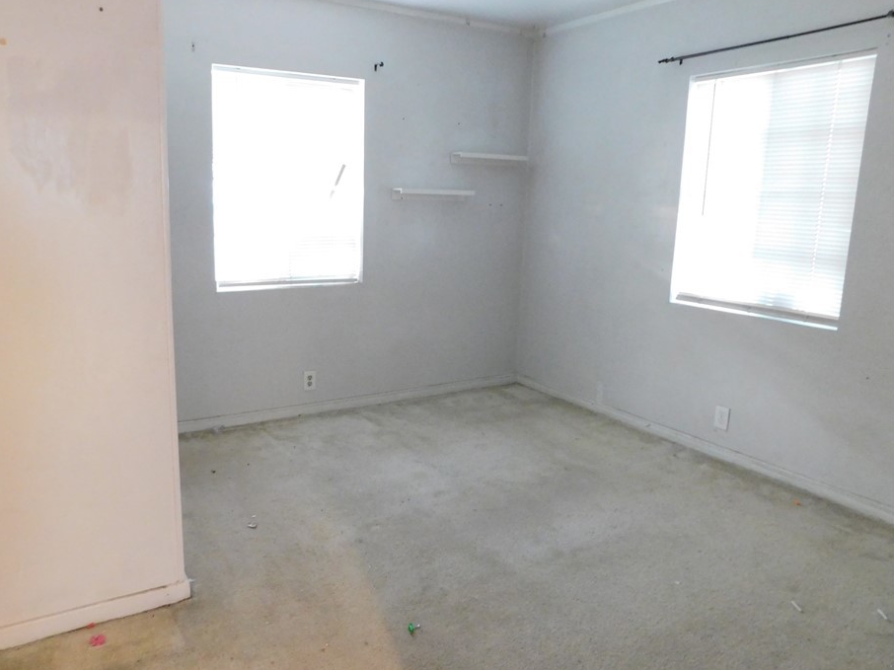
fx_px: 671
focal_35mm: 26
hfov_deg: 67.1
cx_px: 392
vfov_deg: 53.0
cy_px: 335
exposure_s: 1/8
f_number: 3
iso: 640
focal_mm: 4
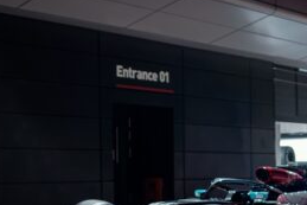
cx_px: 302
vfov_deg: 14.4
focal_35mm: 94
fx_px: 802
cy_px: 203
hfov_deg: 21.0
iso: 400
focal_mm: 35
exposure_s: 1/15
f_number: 1.4
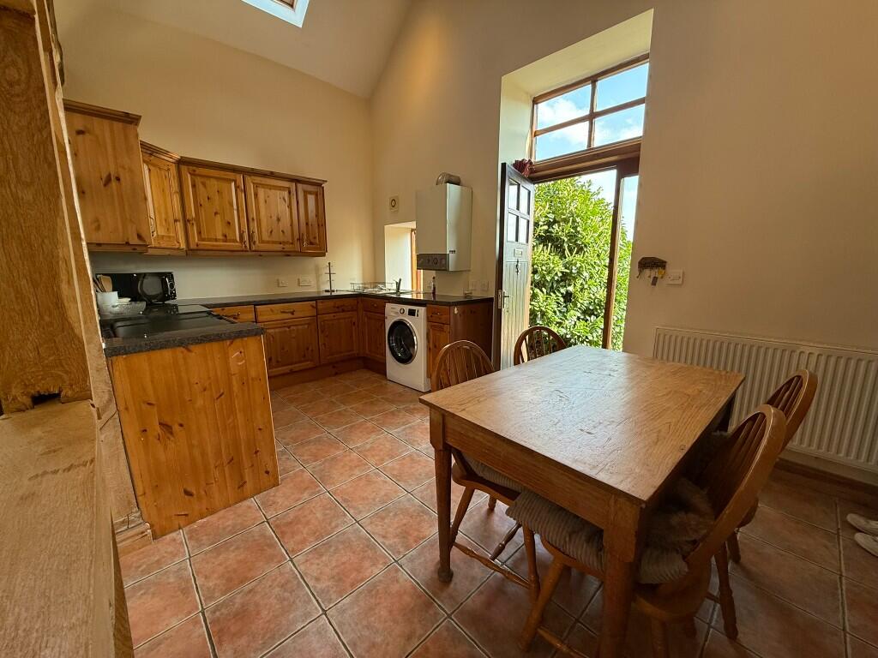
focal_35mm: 14
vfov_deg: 85.7
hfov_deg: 102.1
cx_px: 439
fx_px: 355
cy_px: 329
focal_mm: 2.22
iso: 80
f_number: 2.2
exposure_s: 1/100
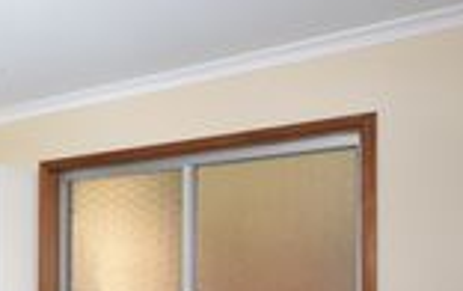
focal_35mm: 51
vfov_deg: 24.8
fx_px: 639
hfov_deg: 32.7
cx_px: -95
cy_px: 272
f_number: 4.2
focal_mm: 11
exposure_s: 1/80
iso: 200
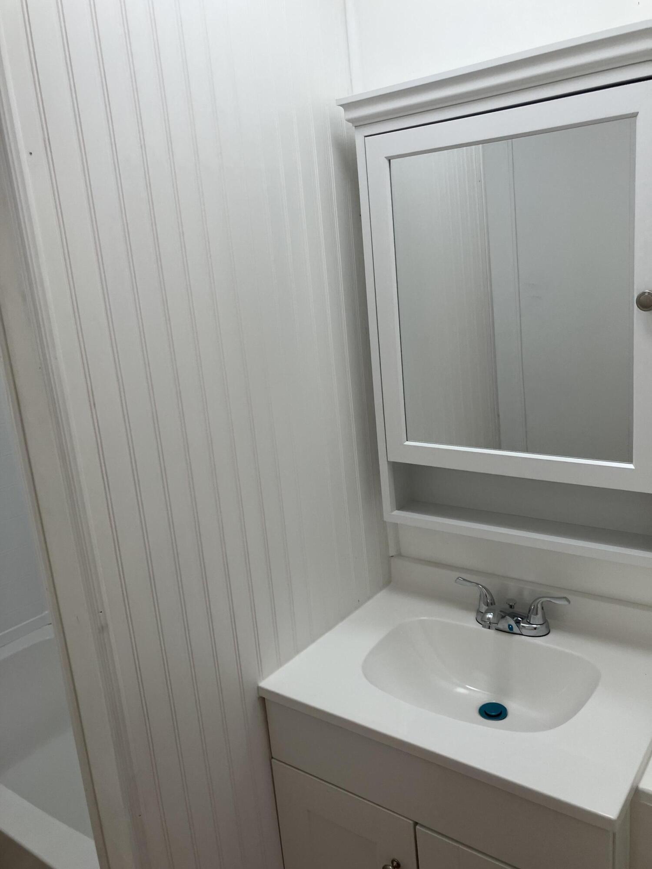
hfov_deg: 49.7
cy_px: 434
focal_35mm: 28
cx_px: 326
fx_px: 703
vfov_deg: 63.4
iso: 32
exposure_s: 1/120
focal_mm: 3.99
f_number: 1.8
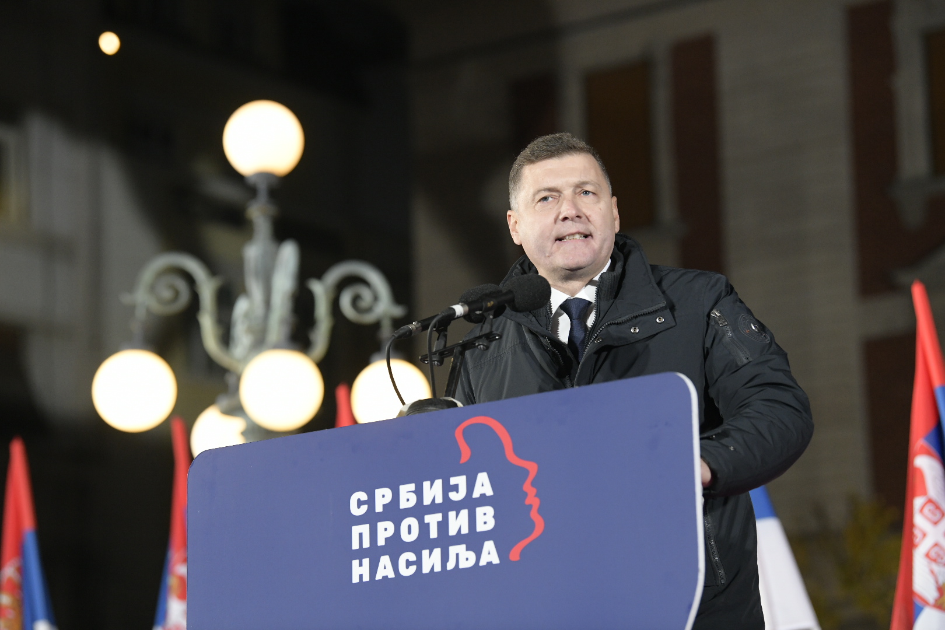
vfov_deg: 10.5
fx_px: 3412
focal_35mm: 130
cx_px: 472
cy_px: 315
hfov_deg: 15.8
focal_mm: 130
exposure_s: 1/500
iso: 2500
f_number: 4
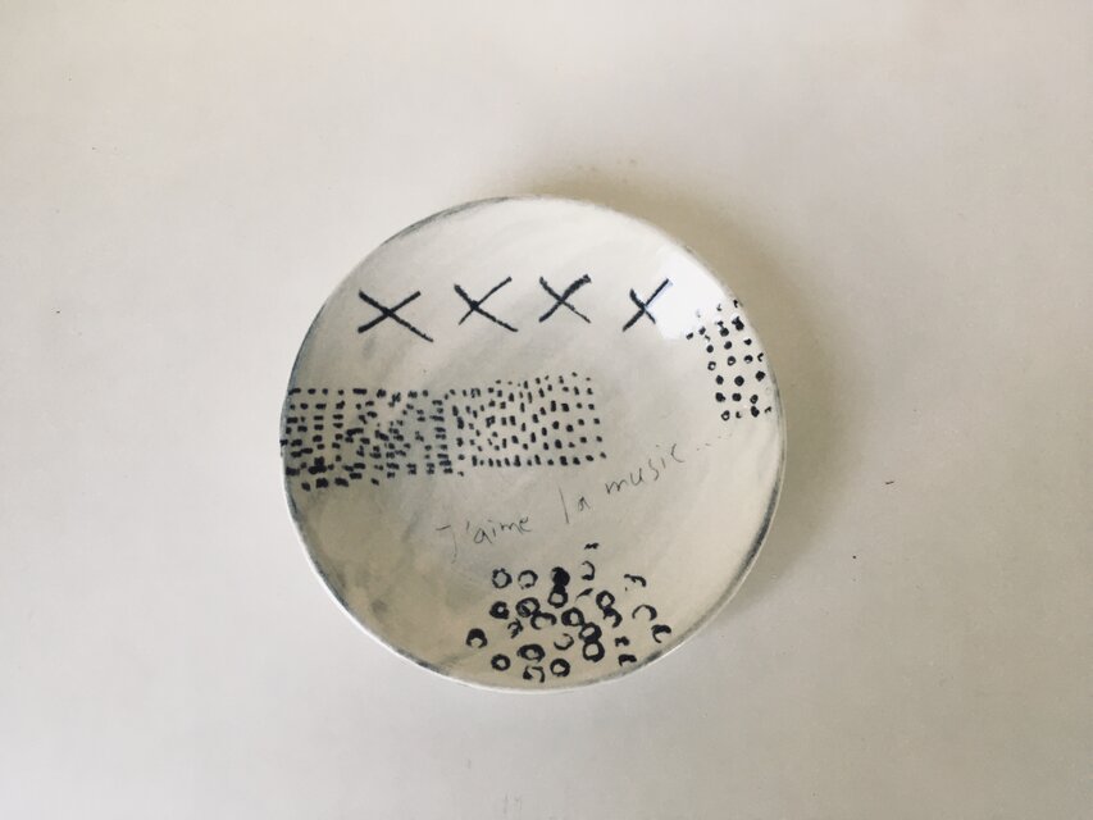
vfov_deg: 48.2
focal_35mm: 29
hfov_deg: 61.7
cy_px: 410
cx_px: 546
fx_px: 916
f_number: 2.2
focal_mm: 4.15
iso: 25
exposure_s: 1/30
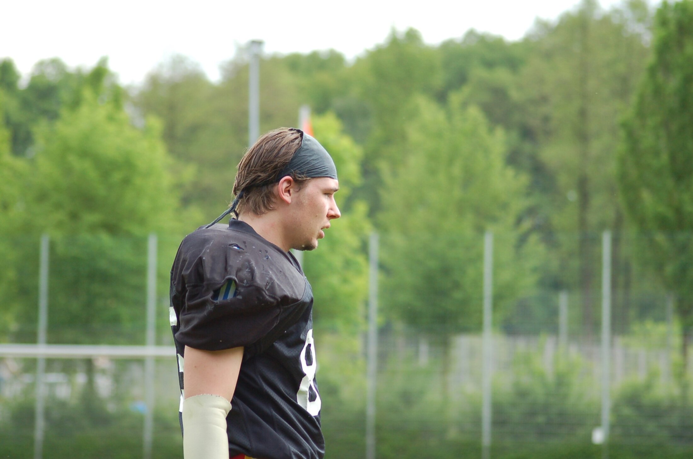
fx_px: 3170
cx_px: 346
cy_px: 230
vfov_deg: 8.3
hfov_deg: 12.5
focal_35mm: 165
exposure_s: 1/640
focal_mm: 110
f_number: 4.2
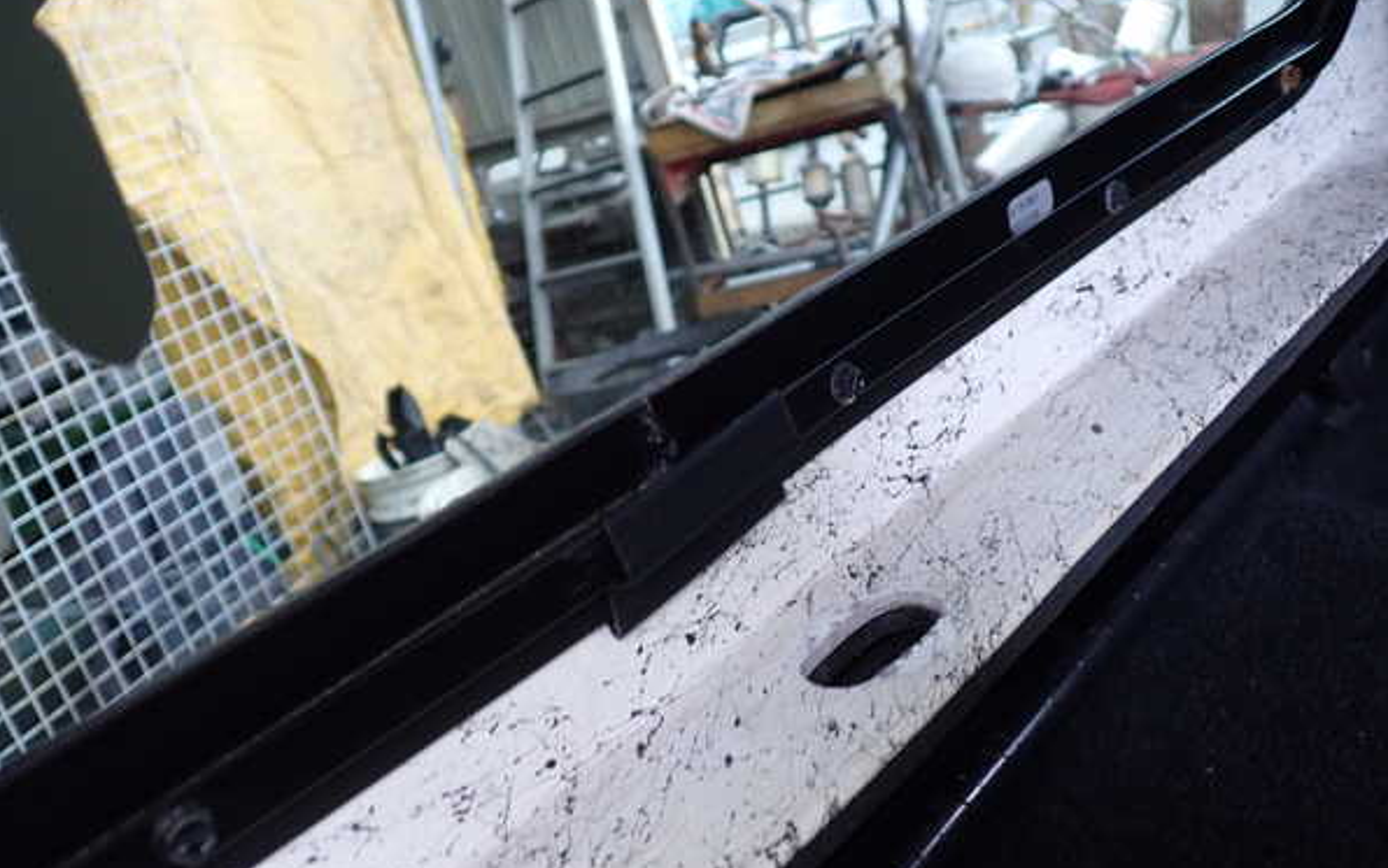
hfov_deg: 59.6
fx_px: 1211
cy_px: 417
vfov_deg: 39.5
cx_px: 694
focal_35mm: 32
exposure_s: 1/50
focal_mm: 5.4
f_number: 2.3
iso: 200
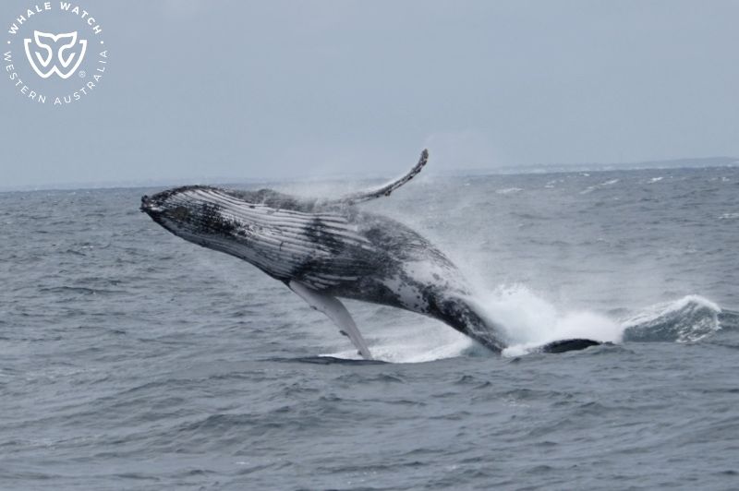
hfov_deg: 17.1
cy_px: 246
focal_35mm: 120
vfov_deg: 11.4
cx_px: 370
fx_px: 2461
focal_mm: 120
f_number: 5
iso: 360
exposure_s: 1/8000
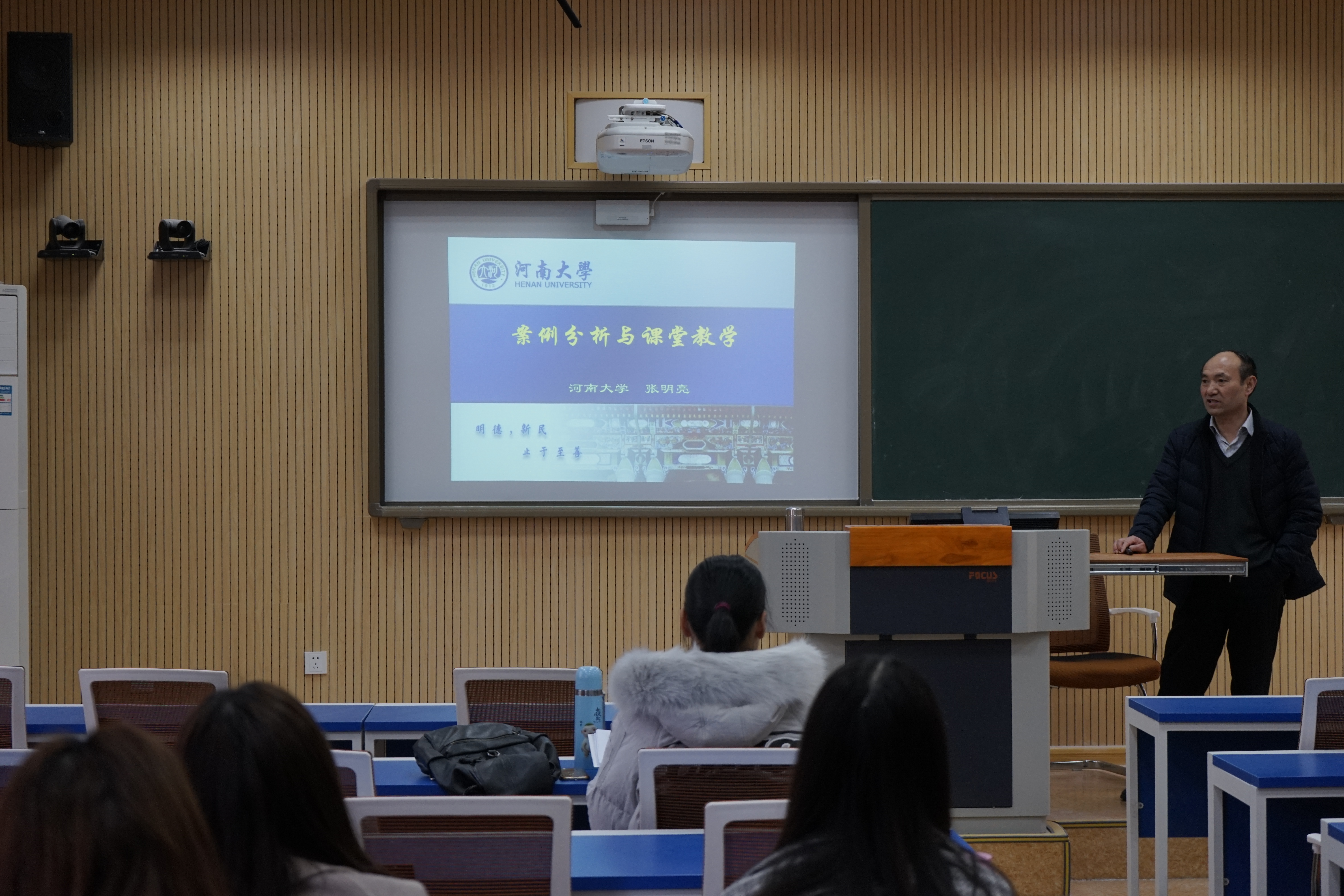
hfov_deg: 32.4
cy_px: 448
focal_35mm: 62
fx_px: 2314
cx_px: 672
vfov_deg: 21.9
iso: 1000
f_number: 5.6
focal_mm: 62
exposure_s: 1/160
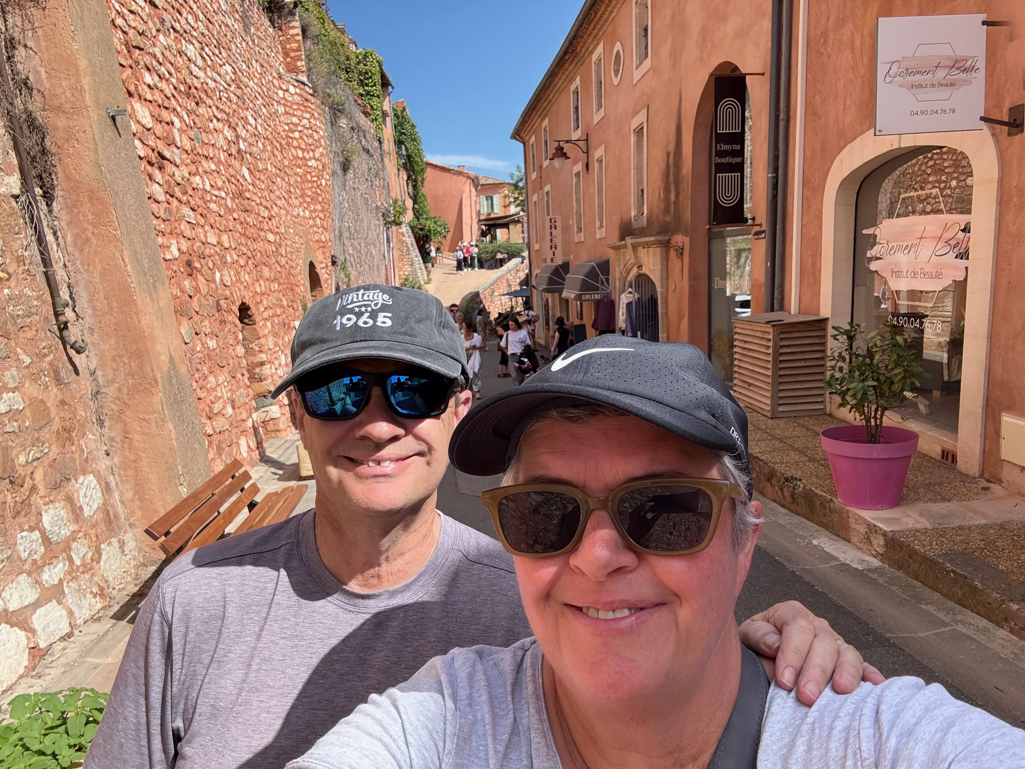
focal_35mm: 24
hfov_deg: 71.6
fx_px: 711
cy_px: 401
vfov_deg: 56.8
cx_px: 517
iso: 40
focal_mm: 2.69
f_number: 1.9
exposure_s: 1/614
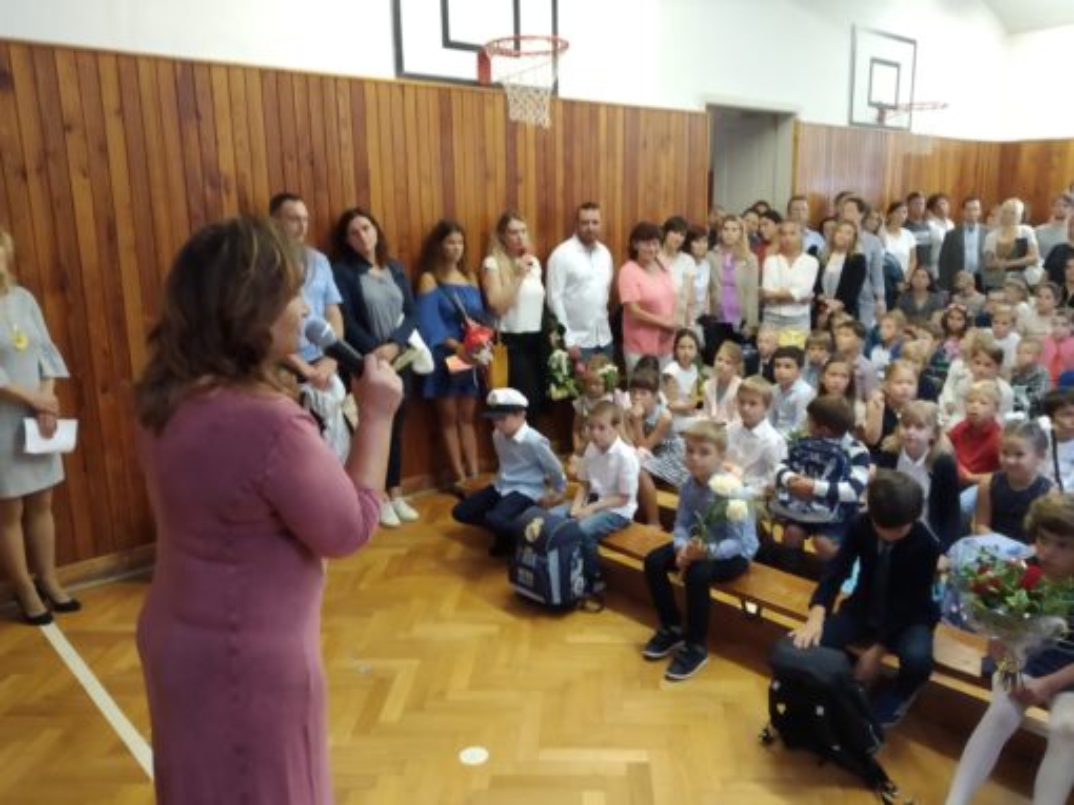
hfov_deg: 67.3
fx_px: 806
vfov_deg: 53.0
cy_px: 402
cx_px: 537
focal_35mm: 26
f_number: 2.2
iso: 800
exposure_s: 1/14
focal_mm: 3.82
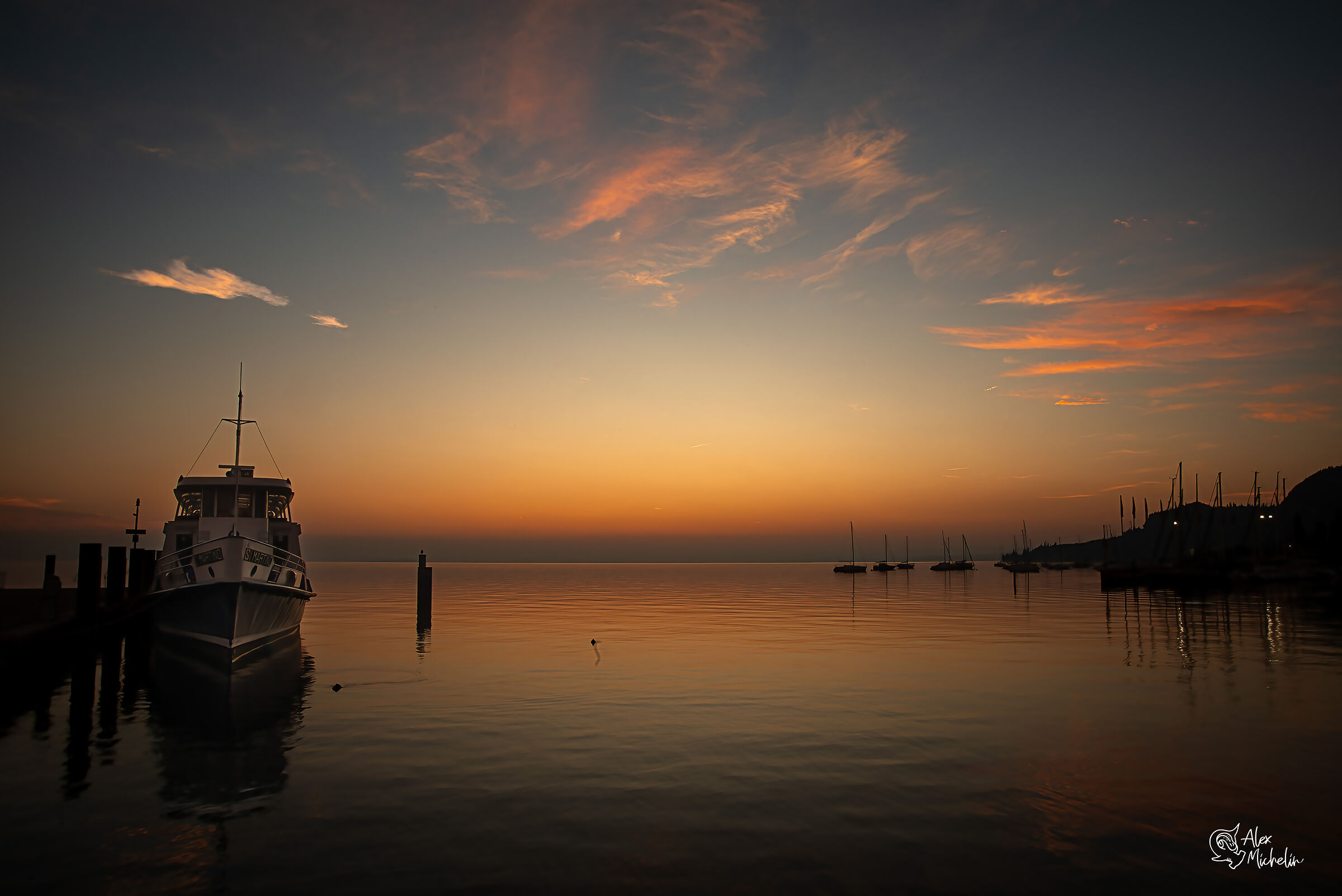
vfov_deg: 53.2
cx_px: 671
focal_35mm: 24
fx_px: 895
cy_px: 448
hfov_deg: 73.7
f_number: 22
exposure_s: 1/10
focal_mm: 24
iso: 200
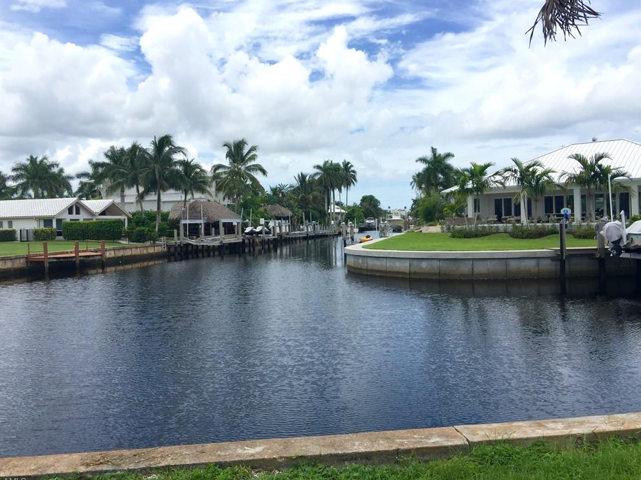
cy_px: 239
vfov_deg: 46.8
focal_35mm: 30
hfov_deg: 60.0
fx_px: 555
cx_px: 310
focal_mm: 4.15
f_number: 2.2
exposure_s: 1/1276
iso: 32
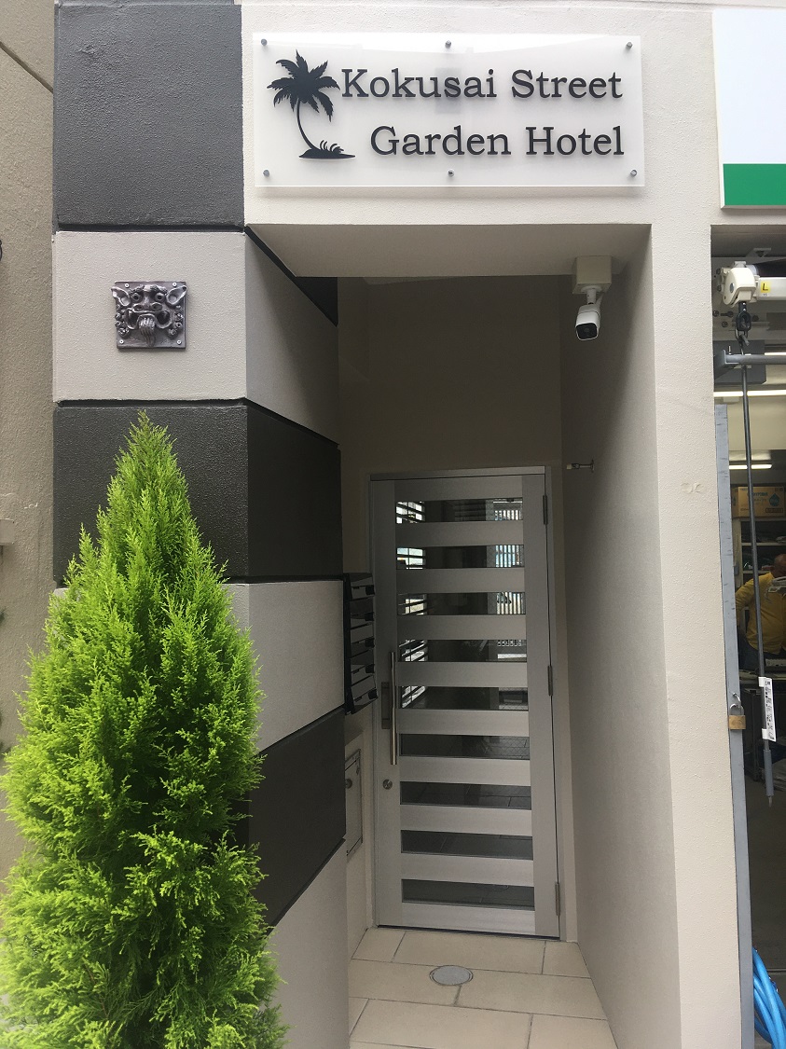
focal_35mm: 29
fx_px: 878
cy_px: 524
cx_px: 393
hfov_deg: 48.2
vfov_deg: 61.7
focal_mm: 4.15
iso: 25
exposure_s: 1/217
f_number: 2.2
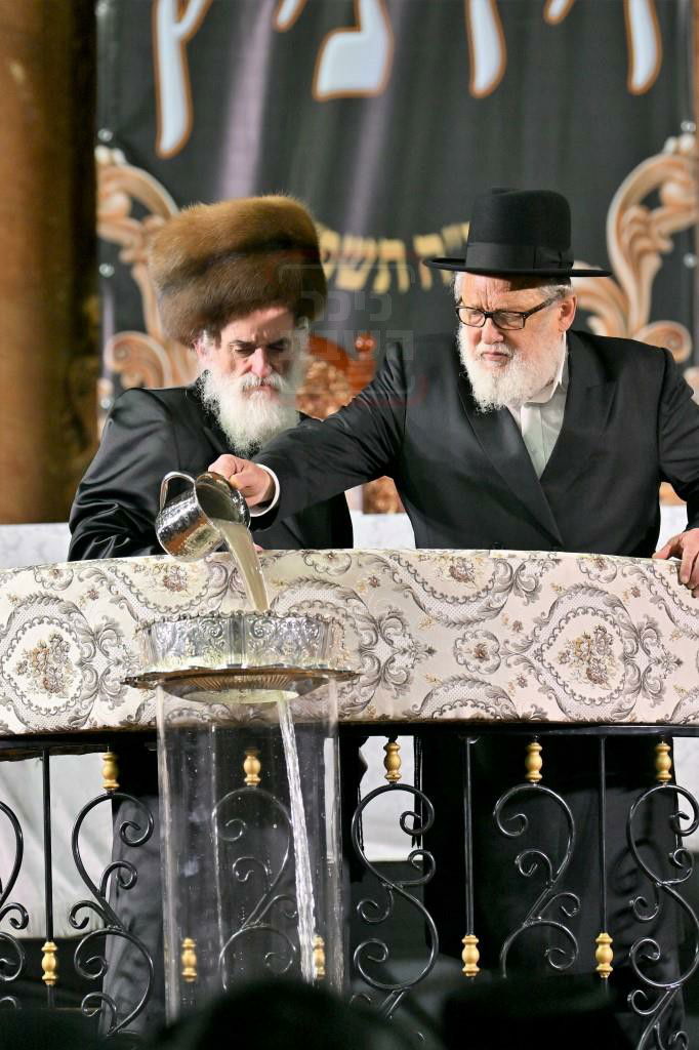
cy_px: 525
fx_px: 5683
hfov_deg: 7.0
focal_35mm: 195
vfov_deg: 10.6
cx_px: 350
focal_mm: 130
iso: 400
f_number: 2.8
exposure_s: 1/250
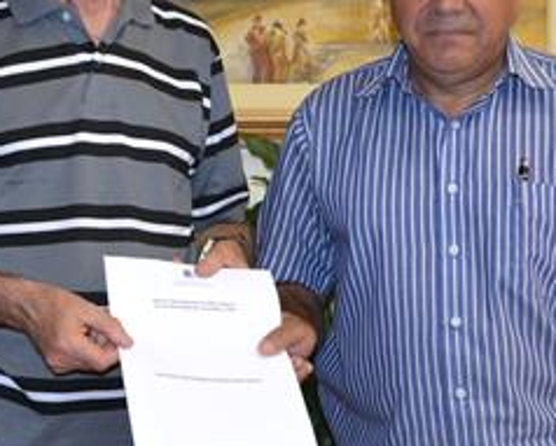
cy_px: 131
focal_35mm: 85
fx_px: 1400
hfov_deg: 22.4
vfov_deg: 18.0
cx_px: 229
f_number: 3.8
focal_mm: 20
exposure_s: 1/60
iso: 1000
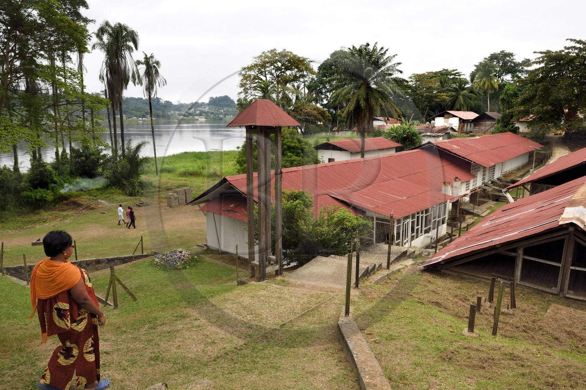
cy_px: 195
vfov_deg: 53.1
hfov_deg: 73.8
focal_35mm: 24
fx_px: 390
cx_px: 293
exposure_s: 1/200
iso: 800
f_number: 11
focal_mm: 24
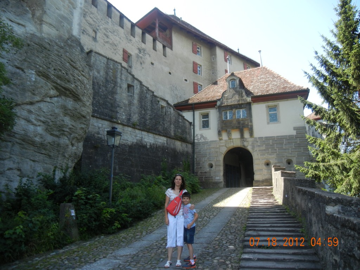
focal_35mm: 30
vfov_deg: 46.8
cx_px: 180
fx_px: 312
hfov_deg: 60.0
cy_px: 135
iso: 160
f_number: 3.5
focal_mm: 5.4
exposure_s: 1/283
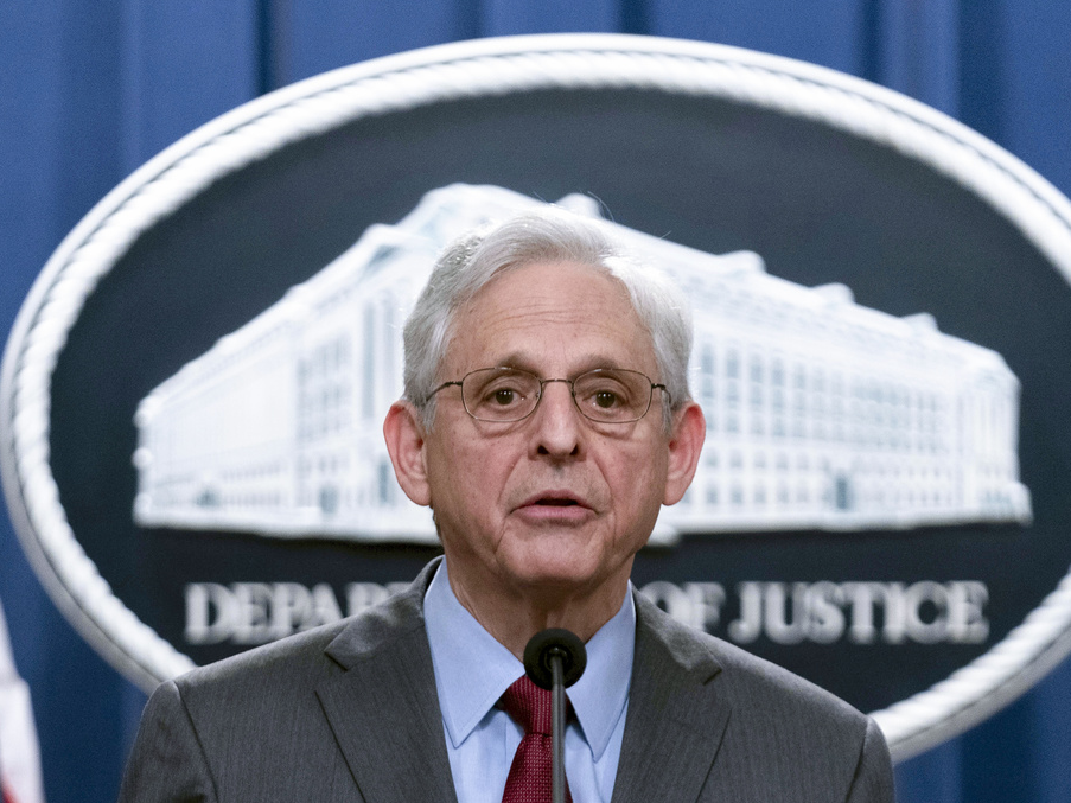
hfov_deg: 9.1
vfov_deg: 6.8
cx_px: 575
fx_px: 6744
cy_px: 403
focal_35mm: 218
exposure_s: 1/200
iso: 2500
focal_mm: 200
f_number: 3.2
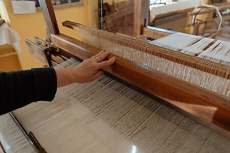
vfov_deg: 46.4
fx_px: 179
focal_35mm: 28
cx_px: 115
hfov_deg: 65.5
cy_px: 76
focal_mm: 28
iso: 320
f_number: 2.8
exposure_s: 1/125
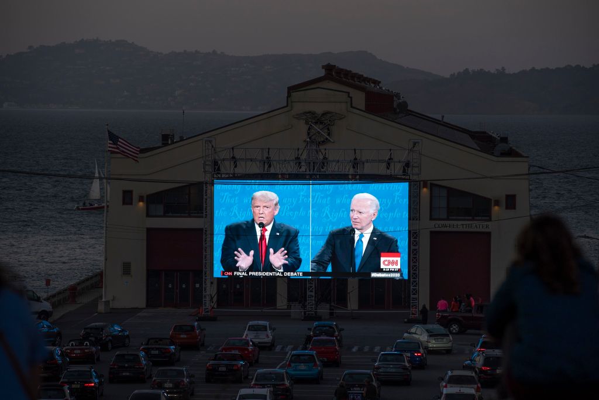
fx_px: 2829
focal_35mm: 170
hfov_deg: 12.1
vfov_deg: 8.1
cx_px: 300
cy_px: 200
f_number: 5.6
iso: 160
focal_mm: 170
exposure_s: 1/200
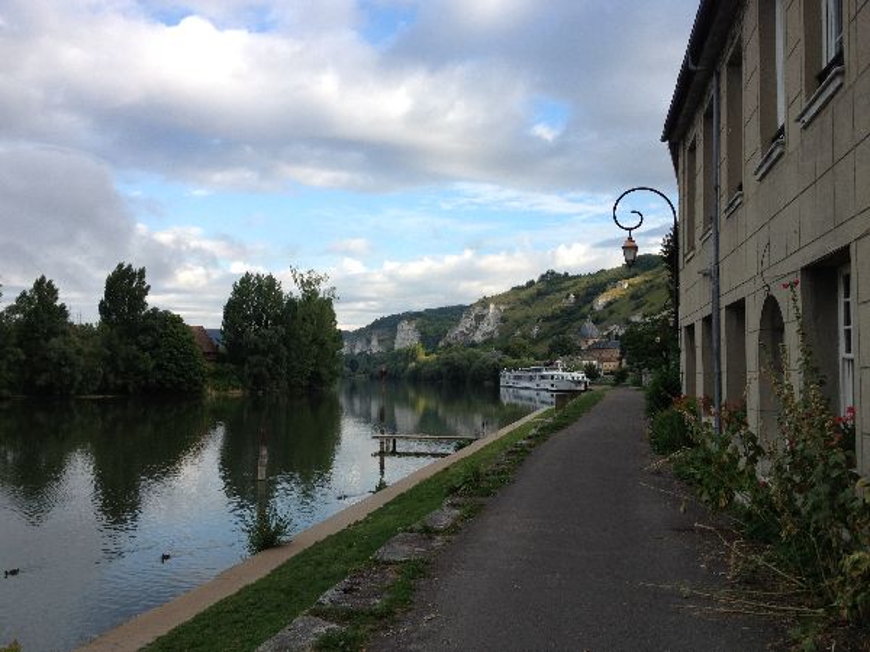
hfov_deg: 52.6
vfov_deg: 40.7
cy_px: 326
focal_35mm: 35
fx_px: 880
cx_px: 435
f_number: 2.4
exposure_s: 1/649
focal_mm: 4.28
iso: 50
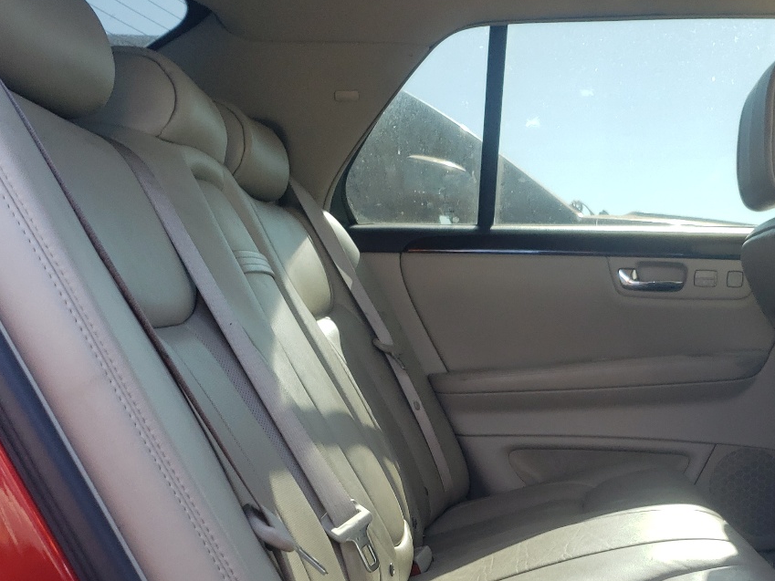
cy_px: 523
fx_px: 1097
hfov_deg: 38.6
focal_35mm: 49
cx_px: 497
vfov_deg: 28.5
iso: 50
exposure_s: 1/179
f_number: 1.5
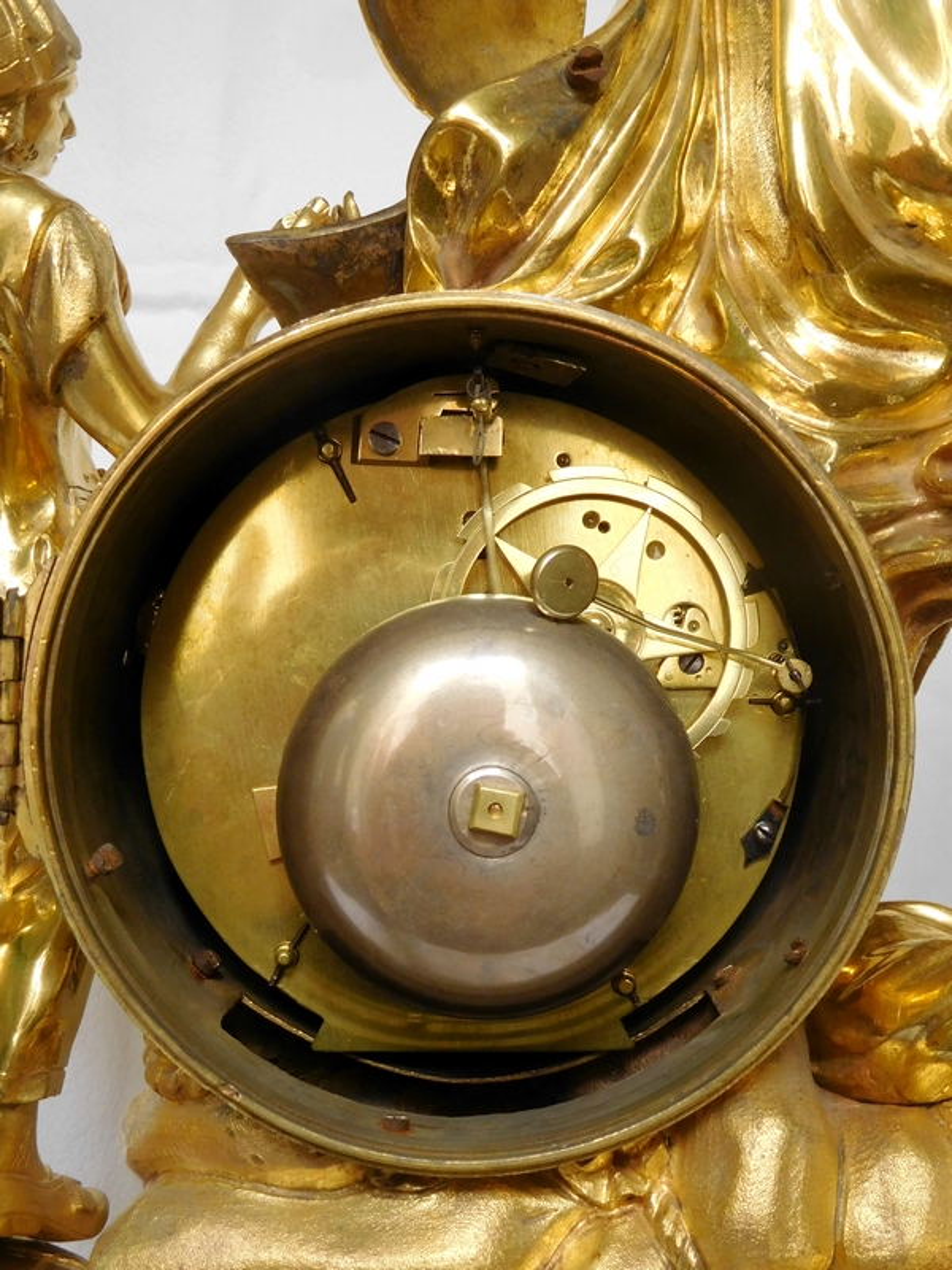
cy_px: 635
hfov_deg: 40.7
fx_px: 1283
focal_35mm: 35
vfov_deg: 52.6
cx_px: 476
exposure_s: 1/30
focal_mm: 6.2
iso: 280
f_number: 3.8
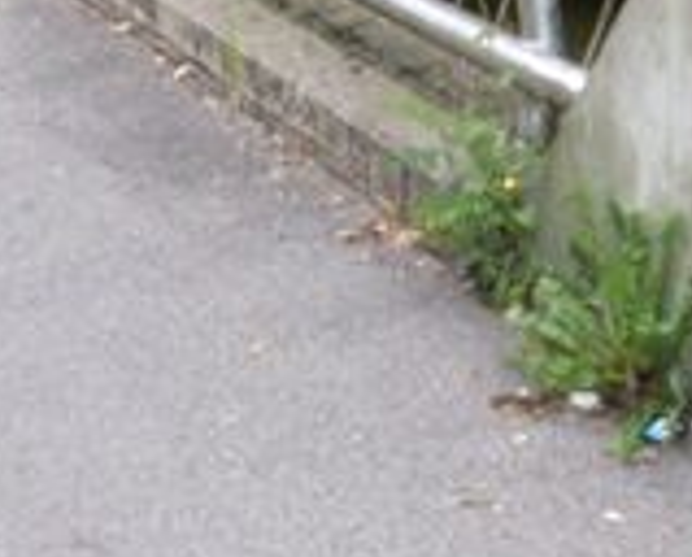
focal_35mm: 143
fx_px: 2936
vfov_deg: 10.8
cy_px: 120
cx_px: 955
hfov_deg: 12.9
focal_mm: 6.3
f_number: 2.8
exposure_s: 1/125
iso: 80
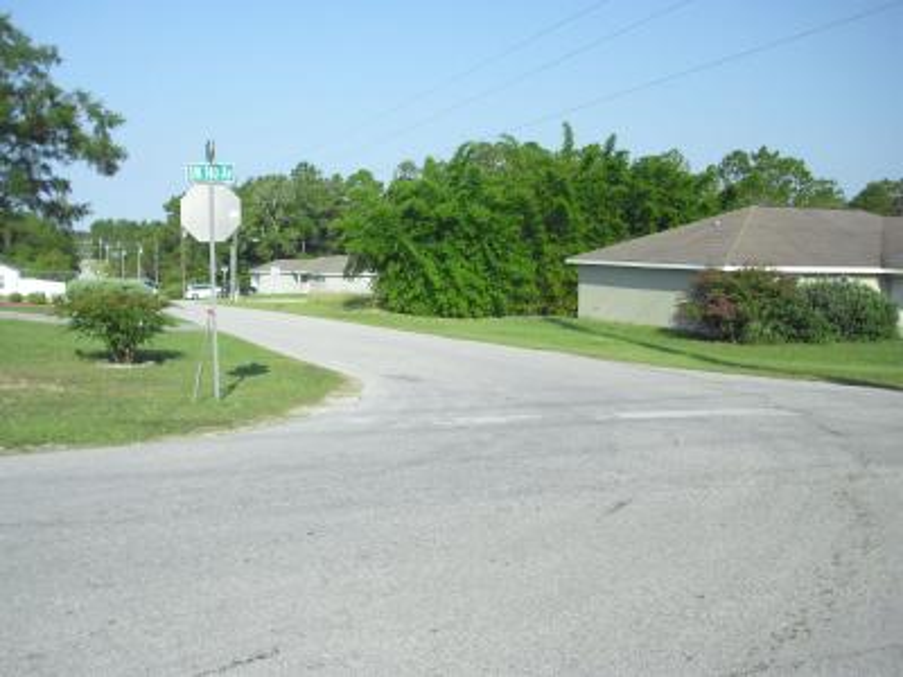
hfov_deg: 49.0
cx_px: 452
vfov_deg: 37.7
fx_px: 991
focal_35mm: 38
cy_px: 338
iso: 100
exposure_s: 1/200
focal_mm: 6.2
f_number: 8
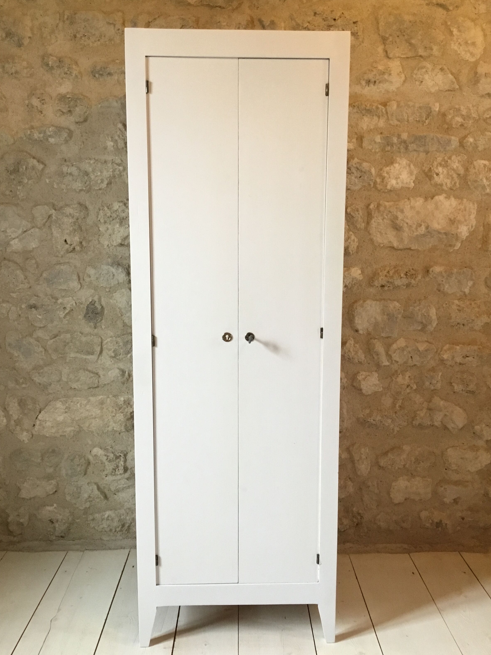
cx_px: 241
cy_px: 327
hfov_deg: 44.2
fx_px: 605
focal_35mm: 32
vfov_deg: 56.8
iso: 160
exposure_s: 1/33
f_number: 2.4
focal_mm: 3.3
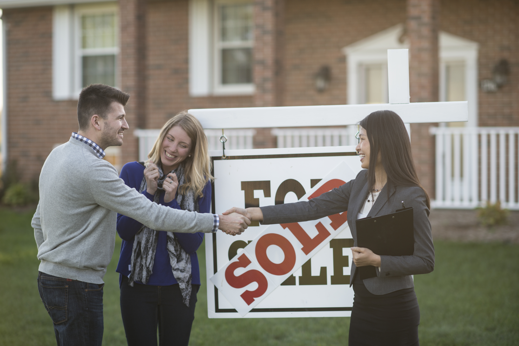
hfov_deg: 23.4
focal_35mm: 87
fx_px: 1254
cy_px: 172
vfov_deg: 15.7
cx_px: 255
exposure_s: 1/1000
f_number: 2
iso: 125
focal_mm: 85
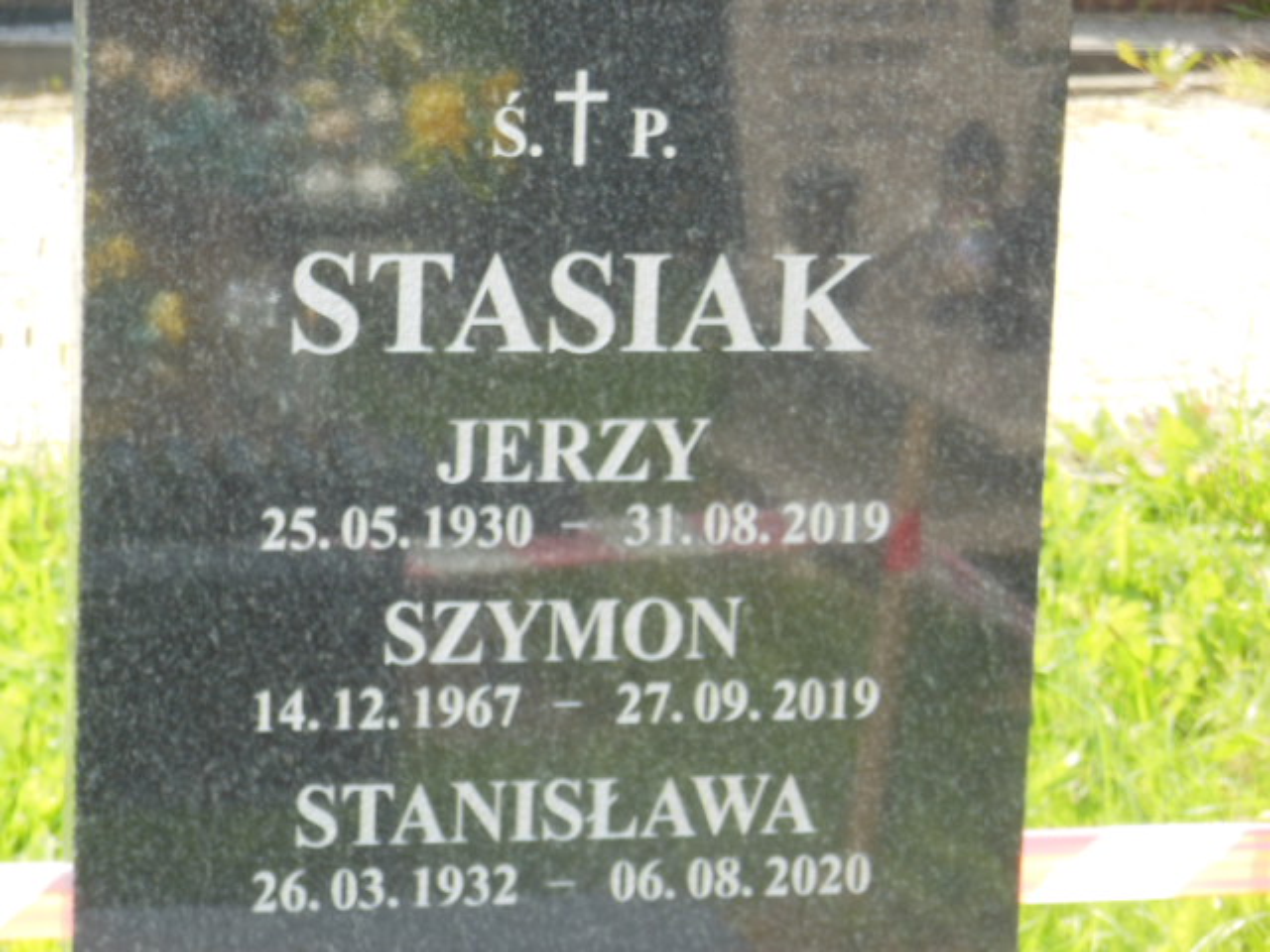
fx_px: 4659
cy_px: 476
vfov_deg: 11.7
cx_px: 635
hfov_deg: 15.5
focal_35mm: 127
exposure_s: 1/100
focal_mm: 22.6
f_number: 5
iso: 125
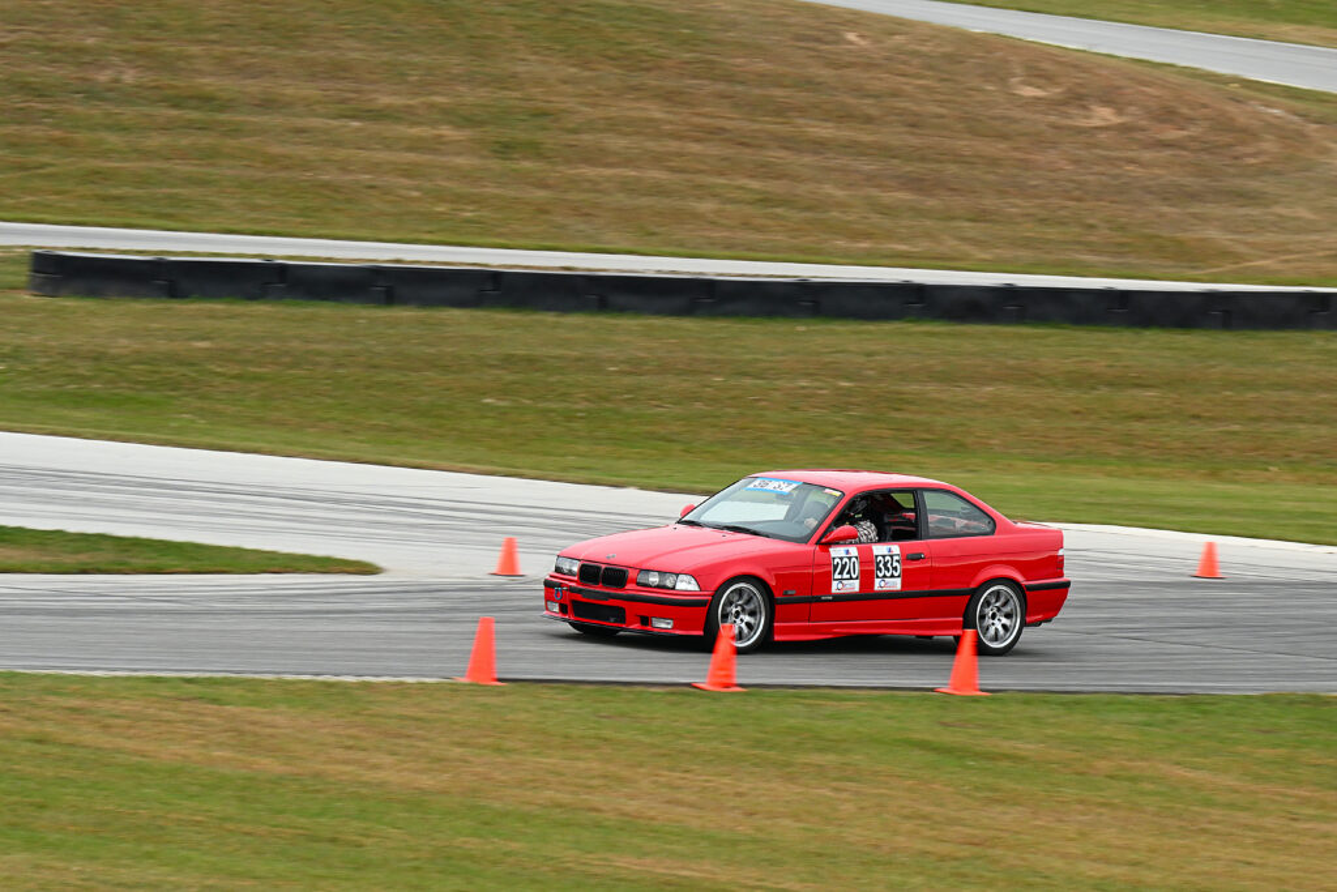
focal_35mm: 300
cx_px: 668
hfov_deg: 6.9
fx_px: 11142
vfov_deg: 4.6
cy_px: 446
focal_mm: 200
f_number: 8
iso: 400
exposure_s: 1/160
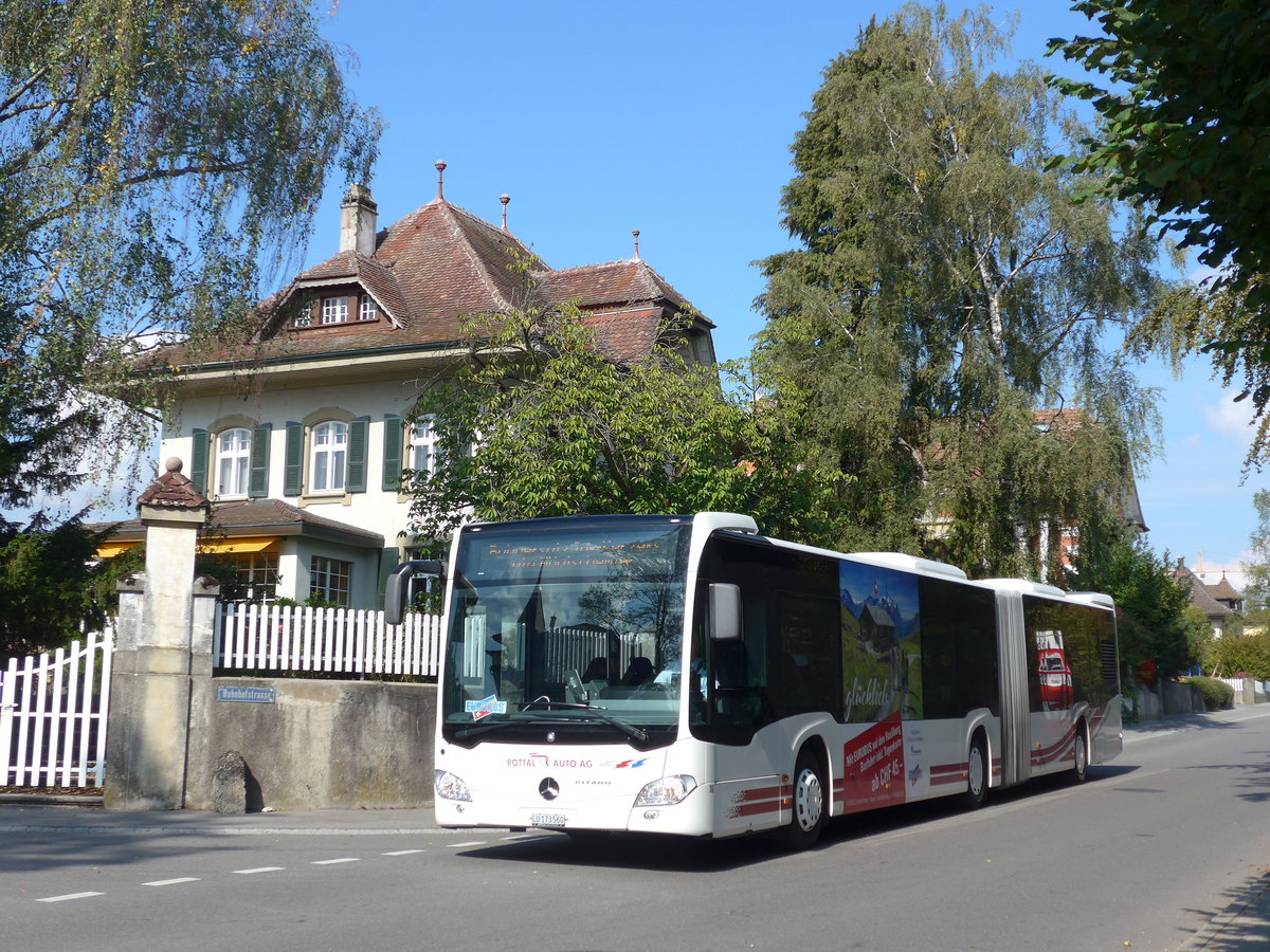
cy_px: 476
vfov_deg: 29.7
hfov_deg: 38.9
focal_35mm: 49
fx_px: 1798
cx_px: 635
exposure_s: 1/1000
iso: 80
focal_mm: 10.1
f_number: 3.2
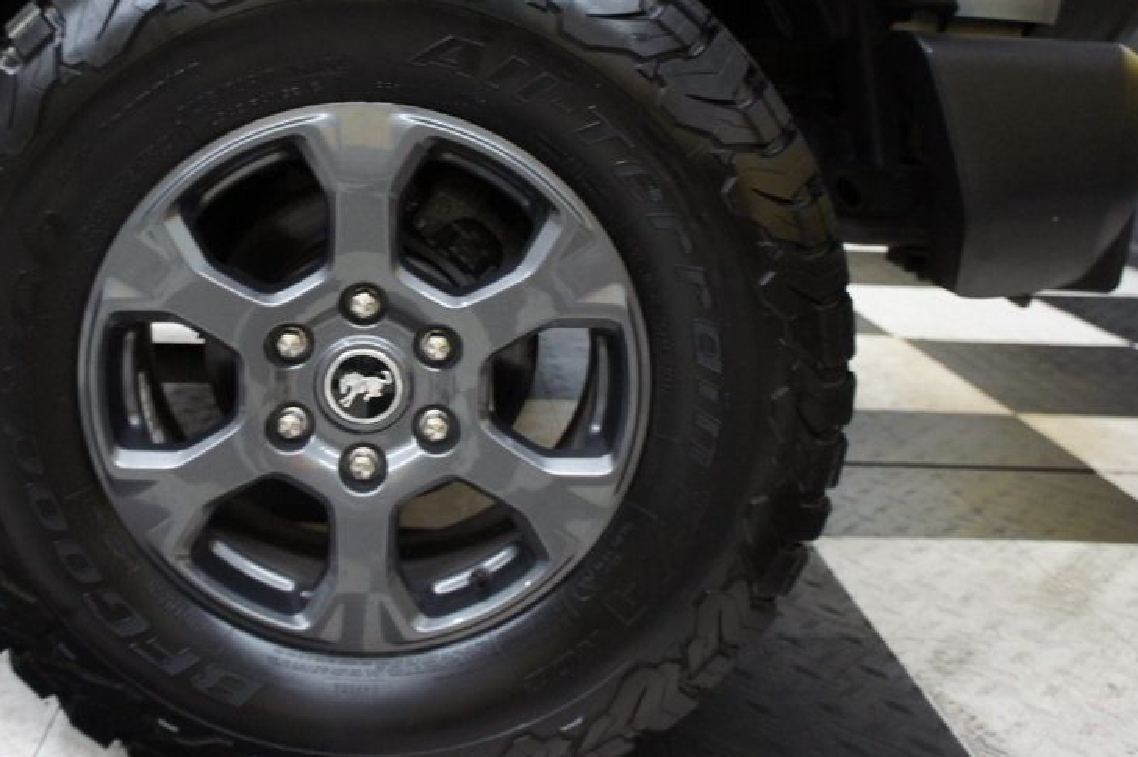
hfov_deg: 50.1
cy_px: 285
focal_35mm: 38
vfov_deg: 34.8
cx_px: 411
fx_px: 1200
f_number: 3.5
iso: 800
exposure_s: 1/30
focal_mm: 18
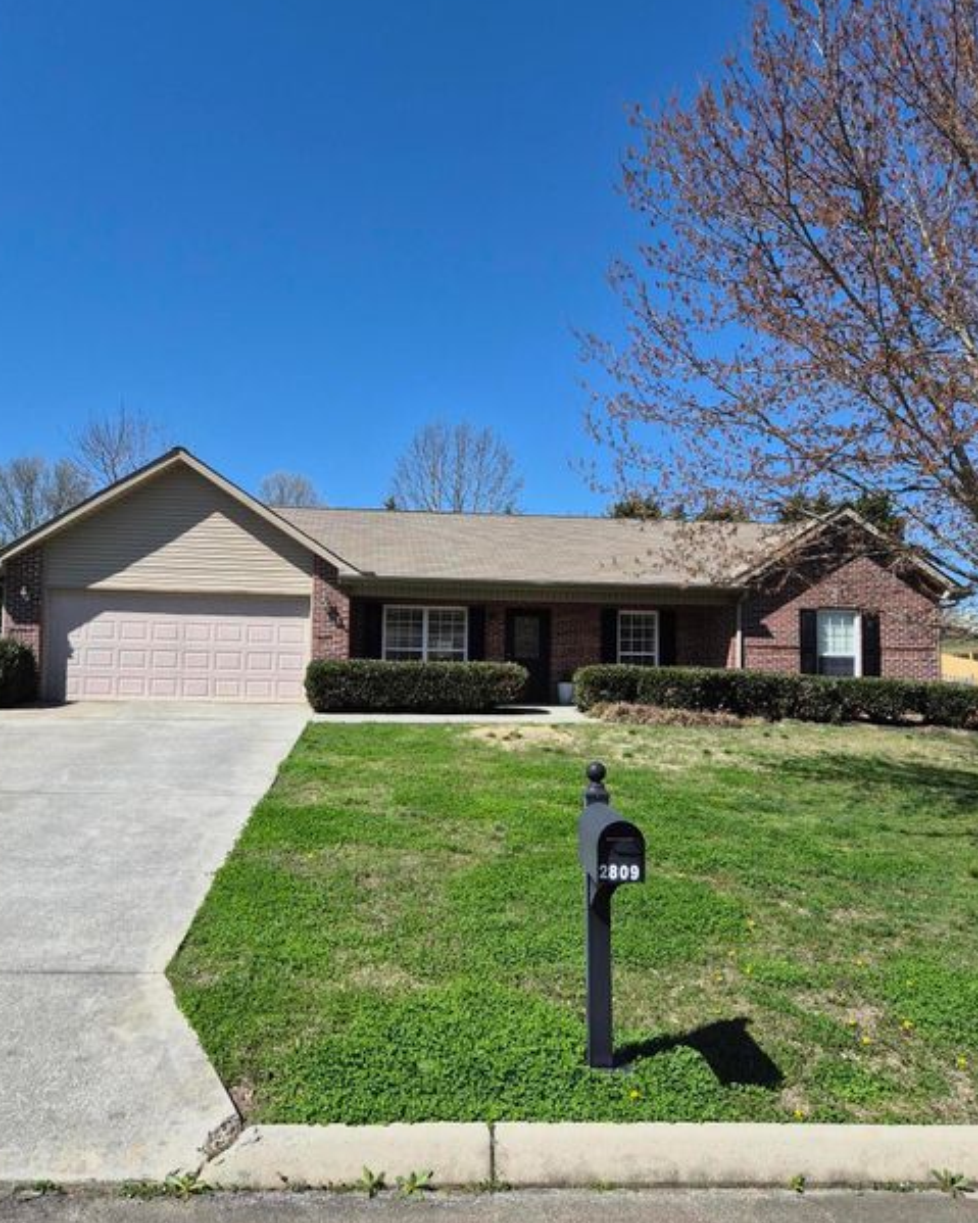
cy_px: 648
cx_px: 480
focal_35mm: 25
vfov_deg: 68.0
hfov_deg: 56.8
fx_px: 905
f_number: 1.8
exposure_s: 1/6208
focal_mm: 5.4
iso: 80
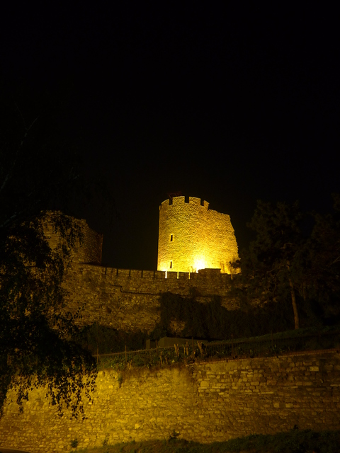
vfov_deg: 54.0
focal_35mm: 34
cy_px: 226
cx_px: 170
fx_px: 445
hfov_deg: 41.8
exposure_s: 1/10
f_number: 2.3
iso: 400
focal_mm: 7
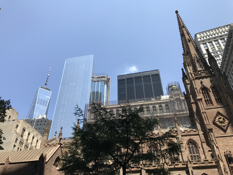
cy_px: 88
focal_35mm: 28
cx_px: 116
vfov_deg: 49.7
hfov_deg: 63.4
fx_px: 188
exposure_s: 1/1520
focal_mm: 3.99
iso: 20
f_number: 1.8
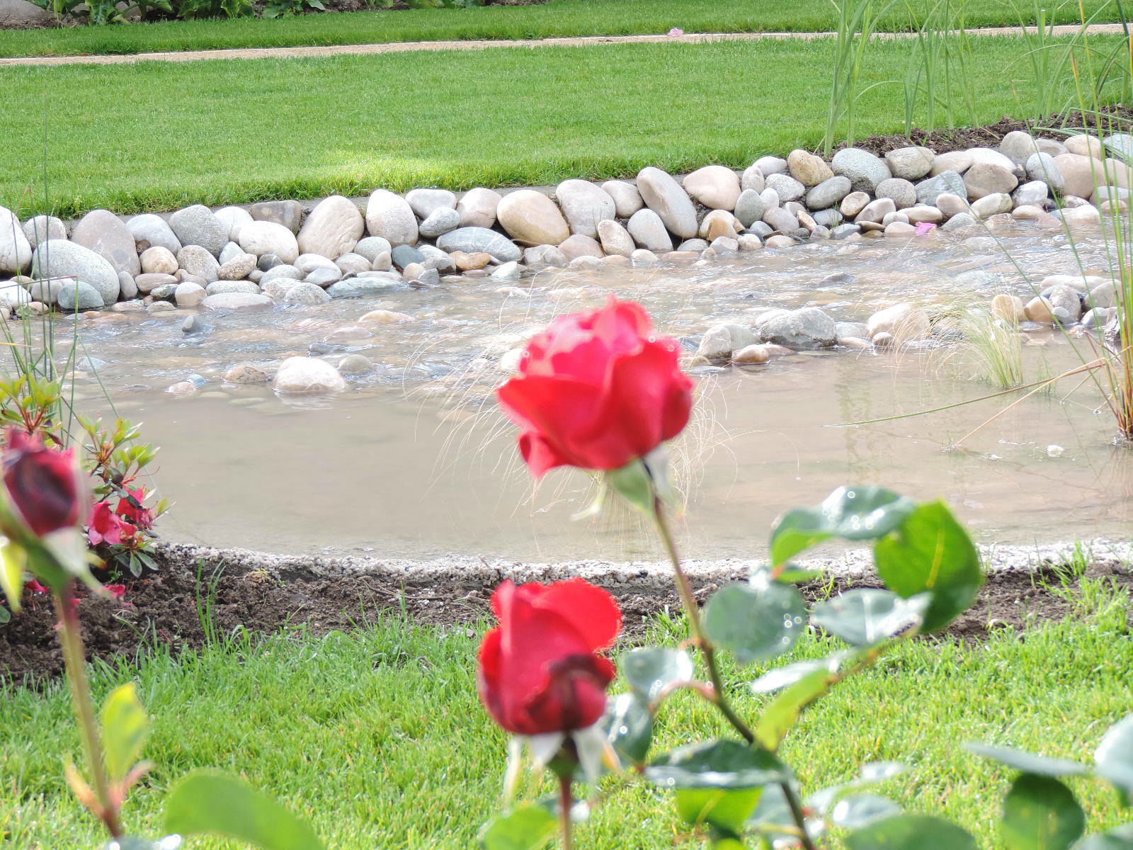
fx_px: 2946
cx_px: 566
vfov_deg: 16.4
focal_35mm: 90
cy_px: 425
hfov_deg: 21.8
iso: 80
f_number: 4.1
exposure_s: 1/100
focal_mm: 16
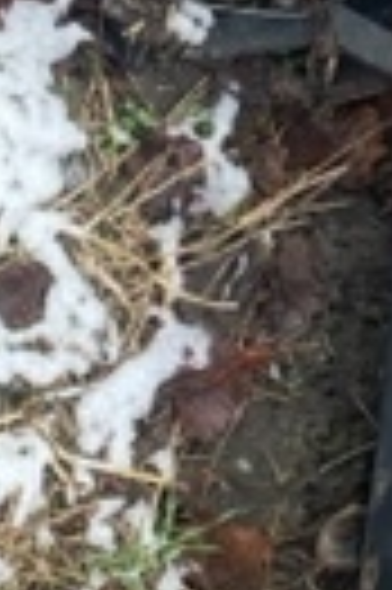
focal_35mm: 132
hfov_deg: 10.3
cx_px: 415
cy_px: -36
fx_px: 2162
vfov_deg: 15.2
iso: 50
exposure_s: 1/121
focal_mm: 4.2
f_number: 1.6
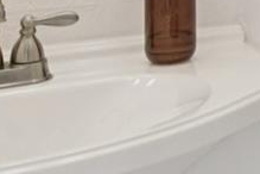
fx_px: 845
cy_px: -163
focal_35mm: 117
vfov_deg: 10.8
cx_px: 521
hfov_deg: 14.5
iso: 400
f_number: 8
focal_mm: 16
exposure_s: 1/125
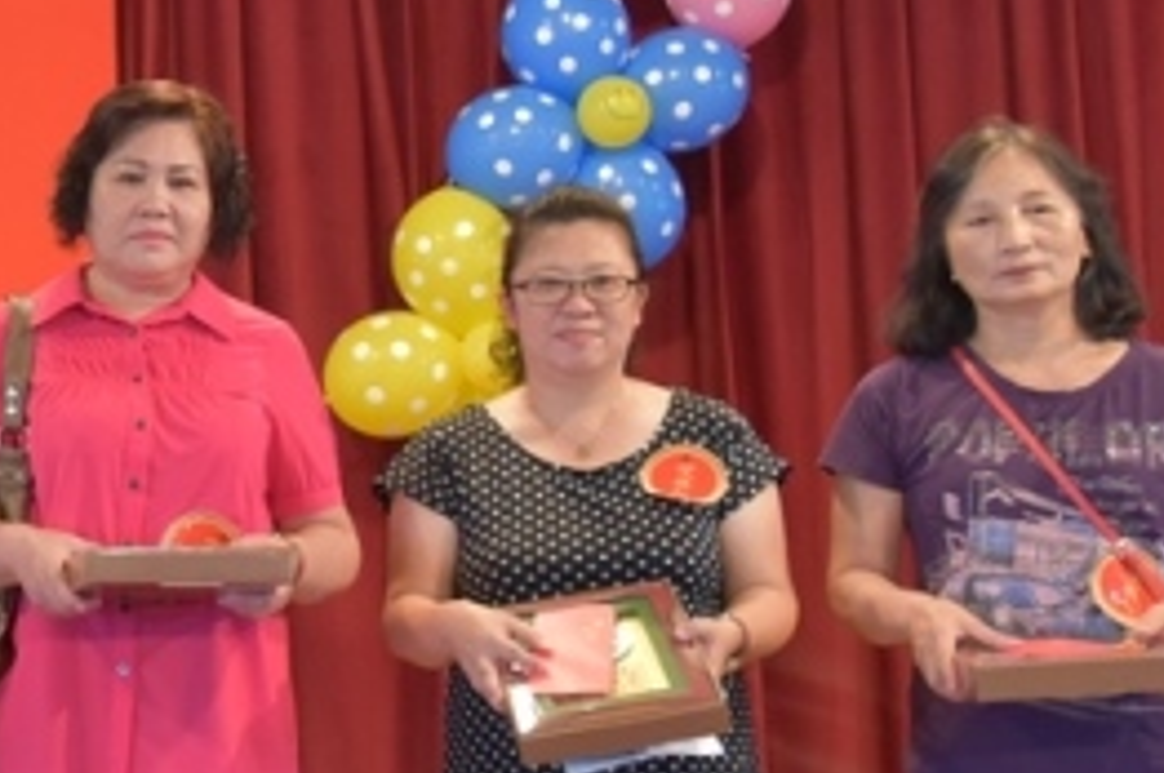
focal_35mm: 104
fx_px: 3358
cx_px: -418
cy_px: 255
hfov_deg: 18.1
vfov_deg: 13.1
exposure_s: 1/200
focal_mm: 32
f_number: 4
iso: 3200
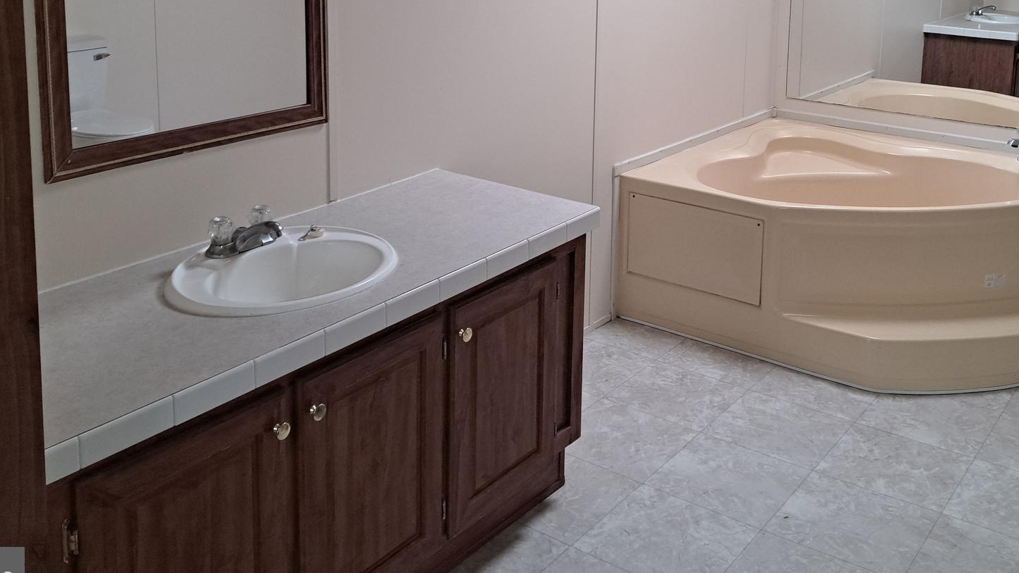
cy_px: 64
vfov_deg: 30.7
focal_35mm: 37
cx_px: 570
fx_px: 1000
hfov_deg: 53.9
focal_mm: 5.23
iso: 200
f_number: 1.8
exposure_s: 1/60
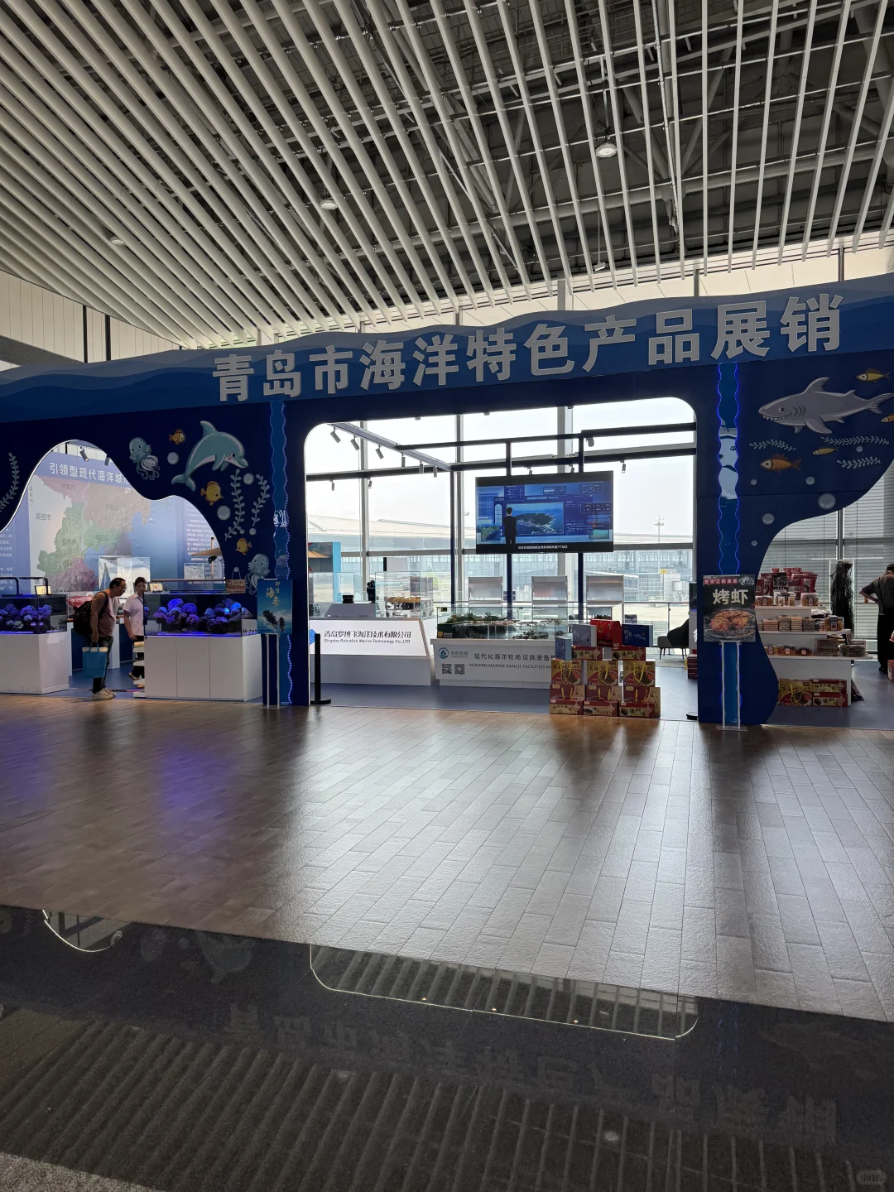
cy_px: 596
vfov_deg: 71.6
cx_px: 447
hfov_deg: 56.8
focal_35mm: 24
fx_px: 826
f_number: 1.78
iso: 80
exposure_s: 1/394
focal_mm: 6.76
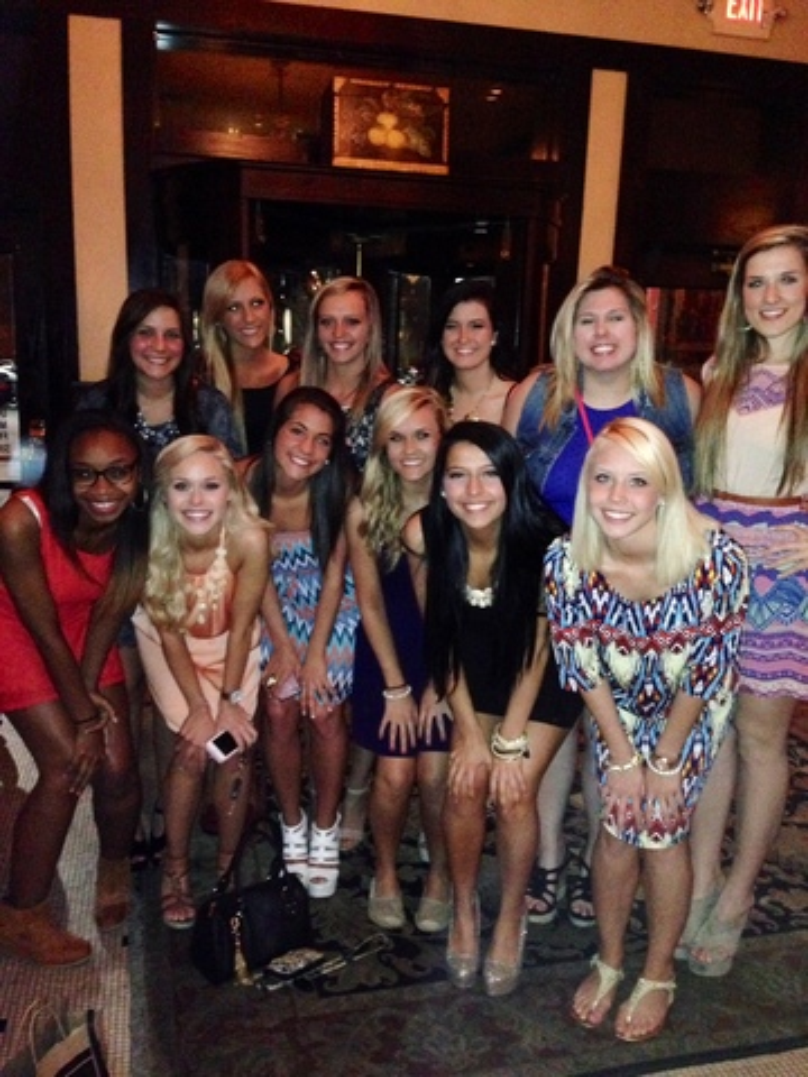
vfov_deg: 55.4
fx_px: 1027
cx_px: 404
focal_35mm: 33
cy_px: 538
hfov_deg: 42.9
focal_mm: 4.12
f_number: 2.4
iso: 800
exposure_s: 1/16
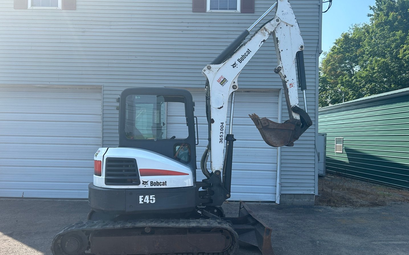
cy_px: 139
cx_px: 206
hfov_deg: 64.6
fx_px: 323
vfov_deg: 43.1
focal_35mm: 29
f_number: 1.5
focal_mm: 5.7
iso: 50
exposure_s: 1/1838
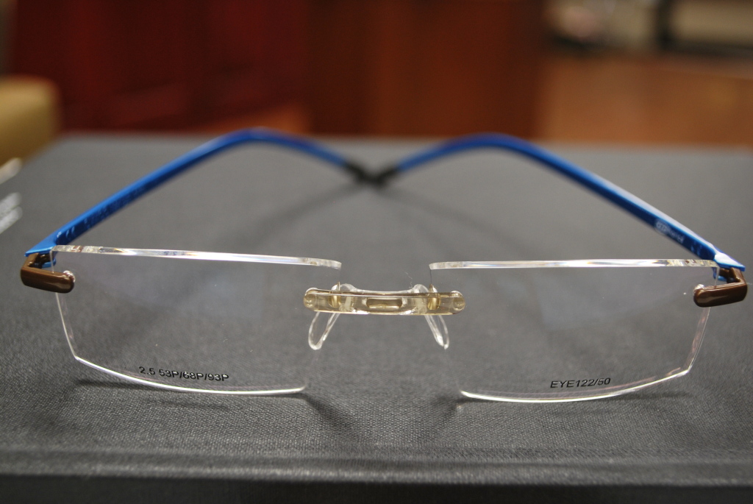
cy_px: 252
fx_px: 911
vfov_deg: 30.9
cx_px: 376
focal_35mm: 44
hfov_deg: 44.9
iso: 360
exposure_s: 1/30
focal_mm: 29
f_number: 4.8
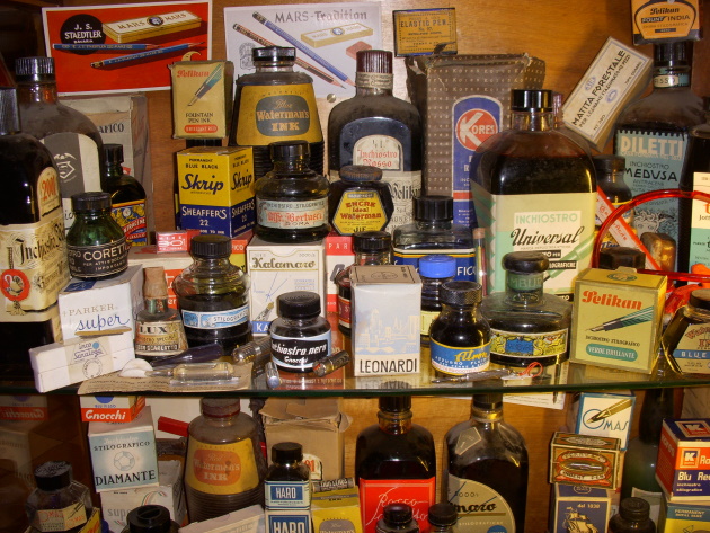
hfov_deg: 49.0
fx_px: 780
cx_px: 355
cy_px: 266
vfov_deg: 37.7
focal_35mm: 38
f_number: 3.3
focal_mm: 6.3
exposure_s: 1/30
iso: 100
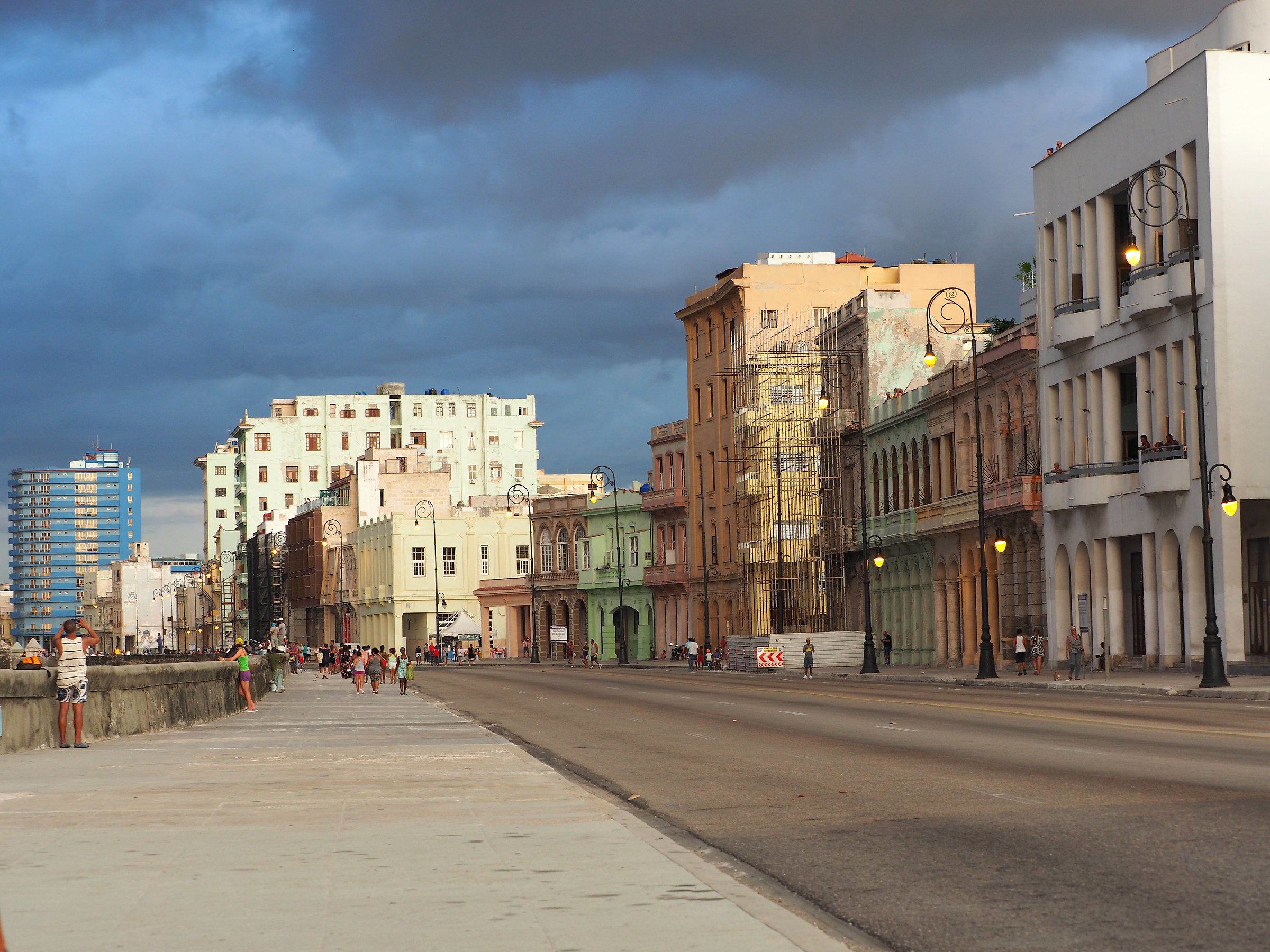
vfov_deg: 18.4
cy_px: 476
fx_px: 2935
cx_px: 635
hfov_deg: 24.4
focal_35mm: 80
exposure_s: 1/200
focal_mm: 40
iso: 200
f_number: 4.5
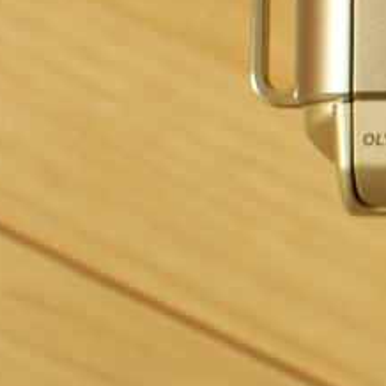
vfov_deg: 8.4
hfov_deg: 7.9
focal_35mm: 209
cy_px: 81
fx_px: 2637
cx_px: 823
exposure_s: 1/2.5
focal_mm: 35
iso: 200
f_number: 5.6
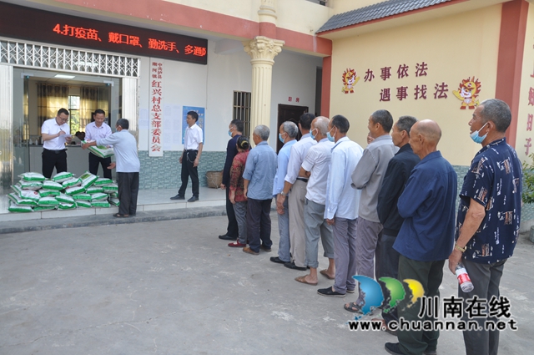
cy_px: 178
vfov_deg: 47.8
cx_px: 267
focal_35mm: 27
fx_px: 400
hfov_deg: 67.4
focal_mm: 18
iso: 200
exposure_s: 1/160
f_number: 6.3
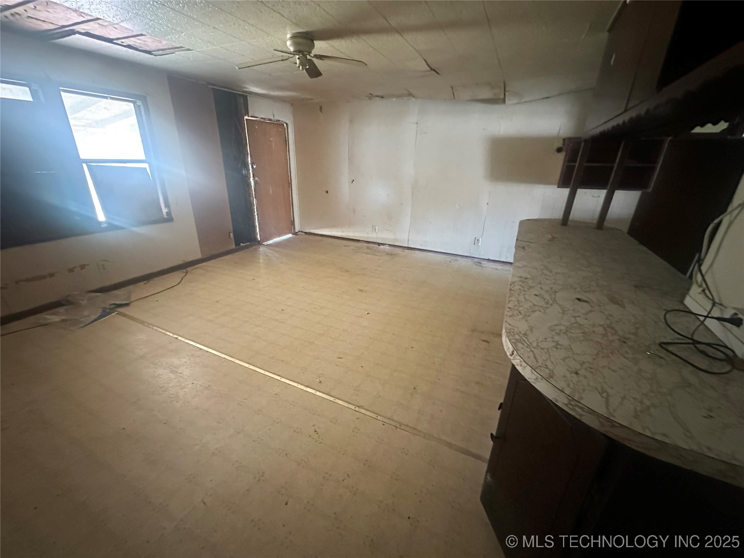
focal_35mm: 14
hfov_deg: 102.1
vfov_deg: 85.7
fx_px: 301
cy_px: 279
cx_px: 372
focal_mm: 2.22
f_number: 2.2
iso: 1250
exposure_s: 1/30
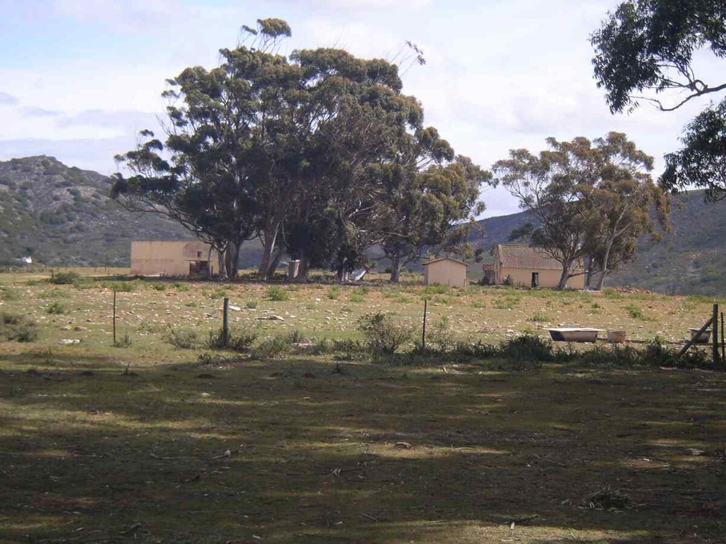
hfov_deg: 18.9
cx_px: 363
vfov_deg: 14.2
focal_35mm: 104
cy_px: 272
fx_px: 2181
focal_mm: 16
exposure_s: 1/500
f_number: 3.9
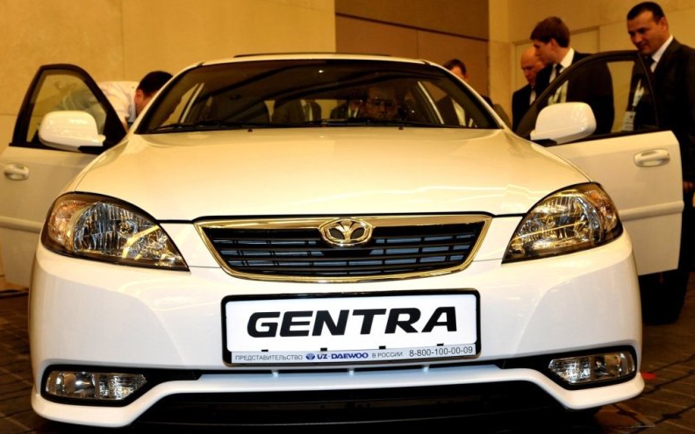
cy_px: 225
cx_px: 347
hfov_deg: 55.3
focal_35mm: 35
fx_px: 663
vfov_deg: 36.3
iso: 2500
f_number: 5.6
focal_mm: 34
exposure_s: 1/60
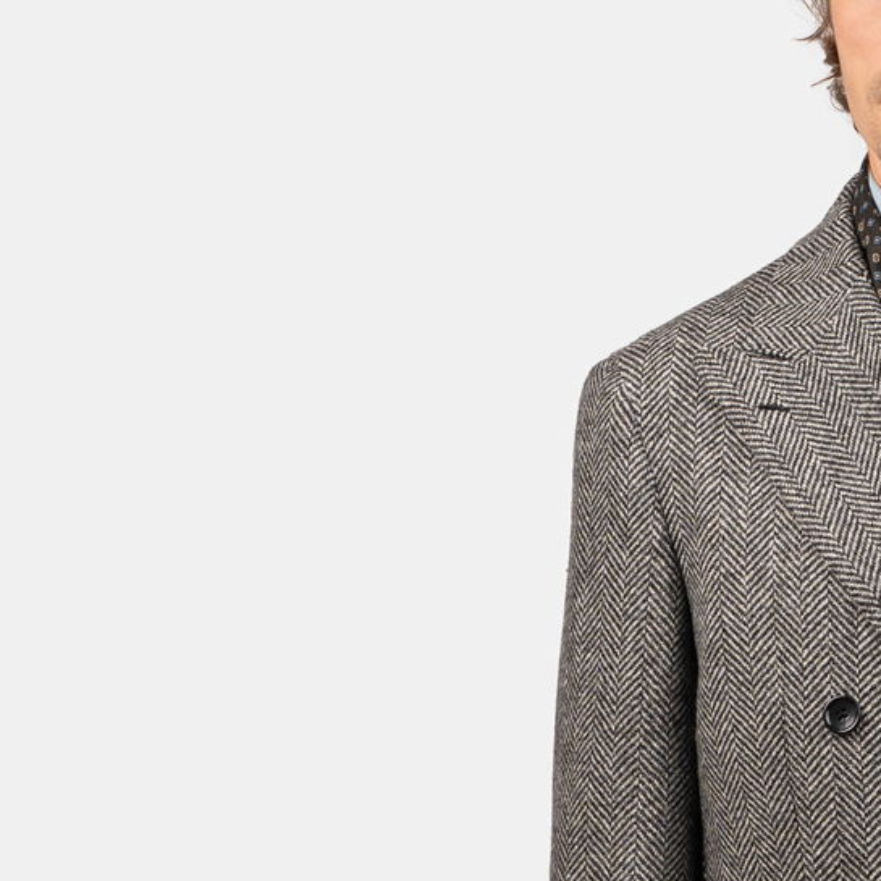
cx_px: 984
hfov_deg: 6.8
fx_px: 7429
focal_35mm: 258
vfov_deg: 6.7
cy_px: 1229
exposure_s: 1/125
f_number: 8
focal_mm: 69
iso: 125
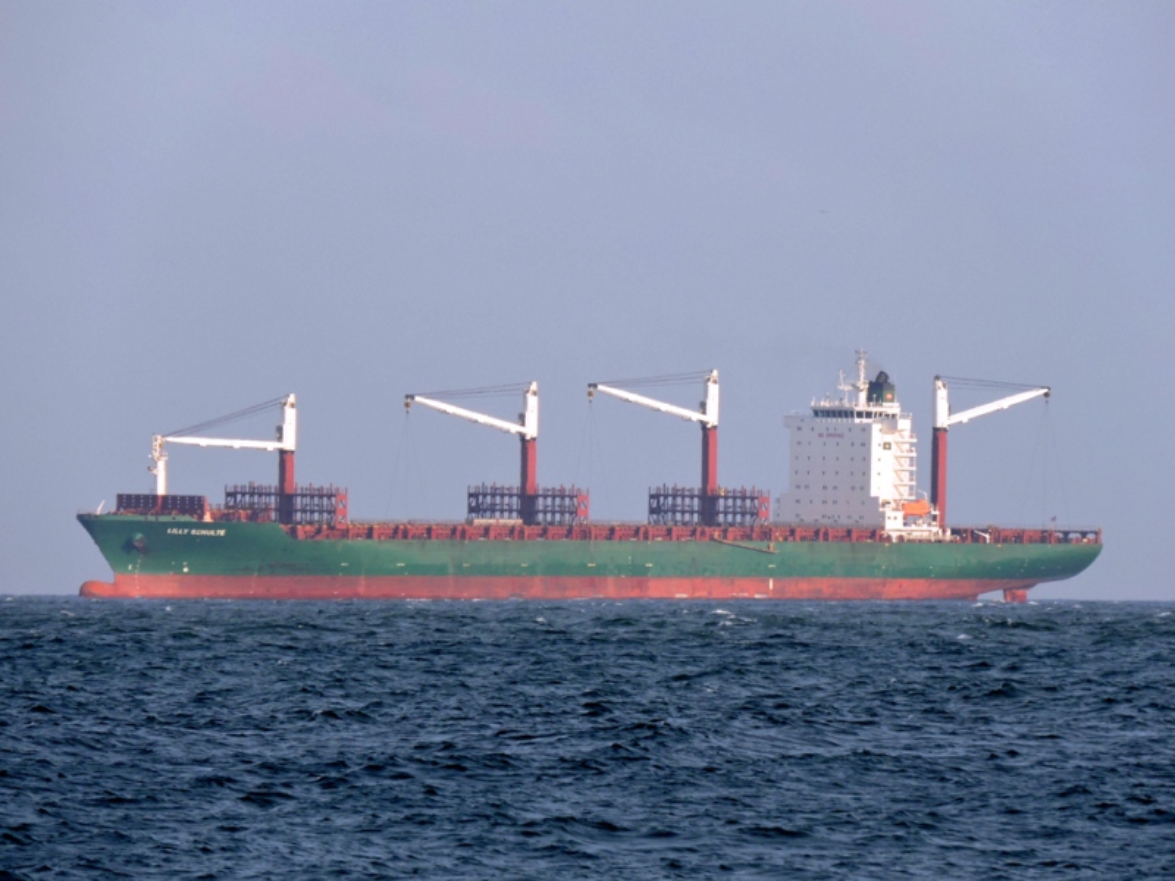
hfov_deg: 3.3
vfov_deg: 2.5
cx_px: 588
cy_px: 440
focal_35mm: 600
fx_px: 20366
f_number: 5.6
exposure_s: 1/320
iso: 100
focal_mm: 107.5
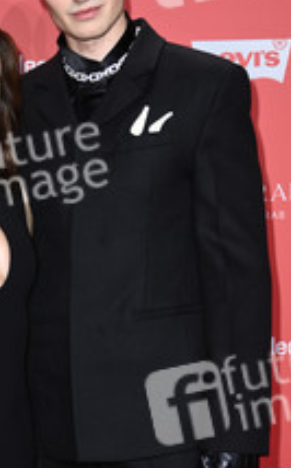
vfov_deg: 16.8
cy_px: 284
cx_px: 59
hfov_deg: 10.5
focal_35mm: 124
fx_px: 1580
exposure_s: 1/250
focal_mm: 65
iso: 800
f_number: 5
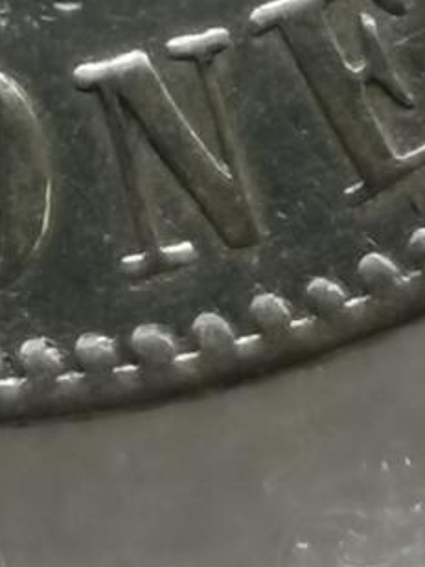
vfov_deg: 4.6
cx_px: -70
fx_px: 6794
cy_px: -850
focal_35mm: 415
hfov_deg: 3.6
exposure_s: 1/123
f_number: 1.6
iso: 50
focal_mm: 5.56
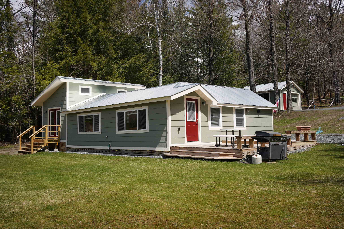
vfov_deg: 37.9
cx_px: 172
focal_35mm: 35
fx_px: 334
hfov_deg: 54.4
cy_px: 114
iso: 100
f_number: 4.5
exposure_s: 1/800
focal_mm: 35
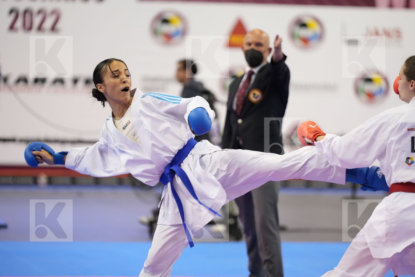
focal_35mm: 185
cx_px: 208
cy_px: 138
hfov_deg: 11.1
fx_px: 2132
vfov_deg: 7.4
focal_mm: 185
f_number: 2.8
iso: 4000
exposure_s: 1/1000
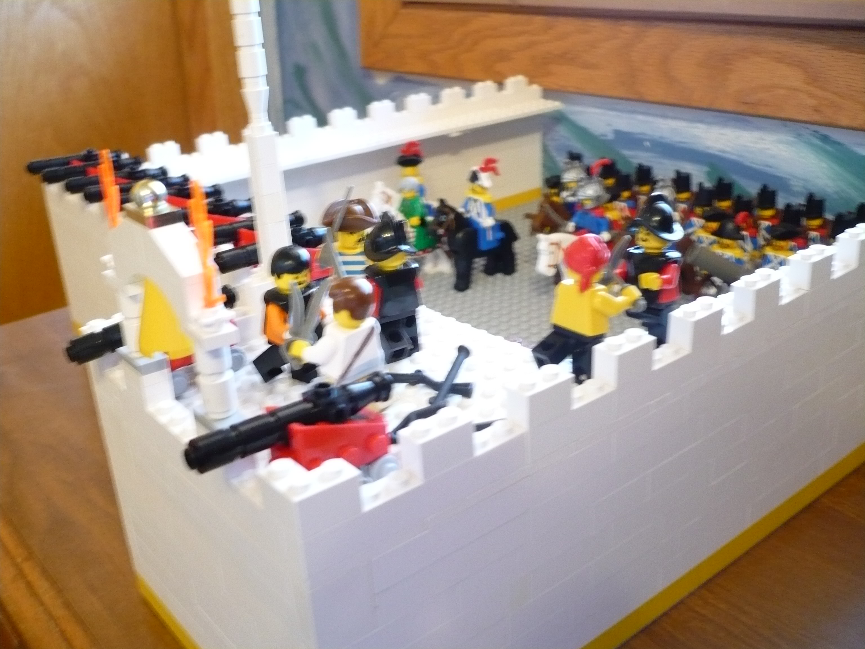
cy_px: 324
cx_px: 432
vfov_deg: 40.7
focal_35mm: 35
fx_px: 875
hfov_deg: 52.6
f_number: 2.8
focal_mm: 5.8
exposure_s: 1/8
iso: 250
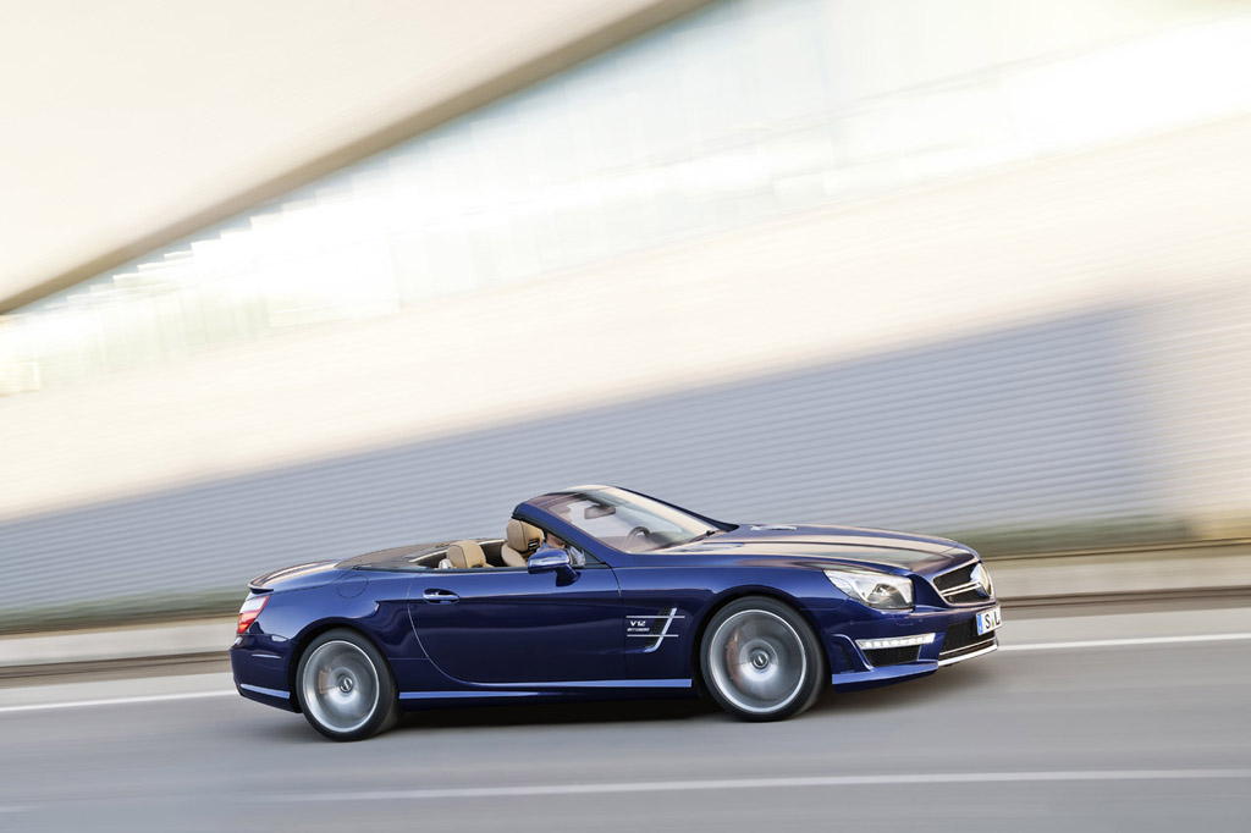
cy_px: 416
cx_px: 626
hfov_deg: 41.1
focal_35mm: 48
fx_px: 1667
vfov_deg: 28.1
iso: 100
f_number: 8
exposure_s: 8
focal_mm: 48
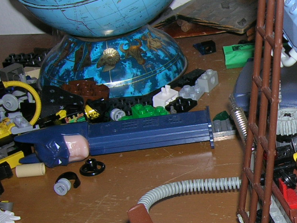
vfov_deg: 16.0
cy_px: 154
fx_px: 789
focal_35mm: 92
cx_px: 360
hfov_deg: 19.9
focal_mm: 5.7
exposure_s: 1/60.1
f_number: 2.9
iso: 50
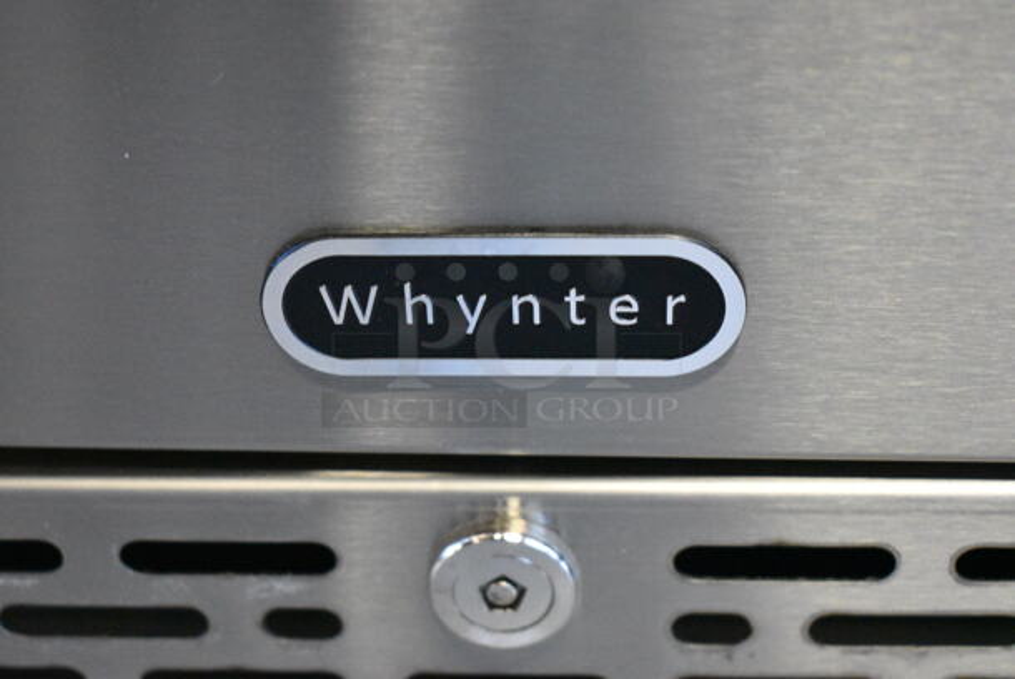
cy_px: 340
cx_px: 508
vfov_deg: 19.8
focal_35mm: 69
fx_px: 1947
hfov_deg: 29.2
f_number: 5.3
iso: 8000
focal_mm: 46
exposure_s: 1/80
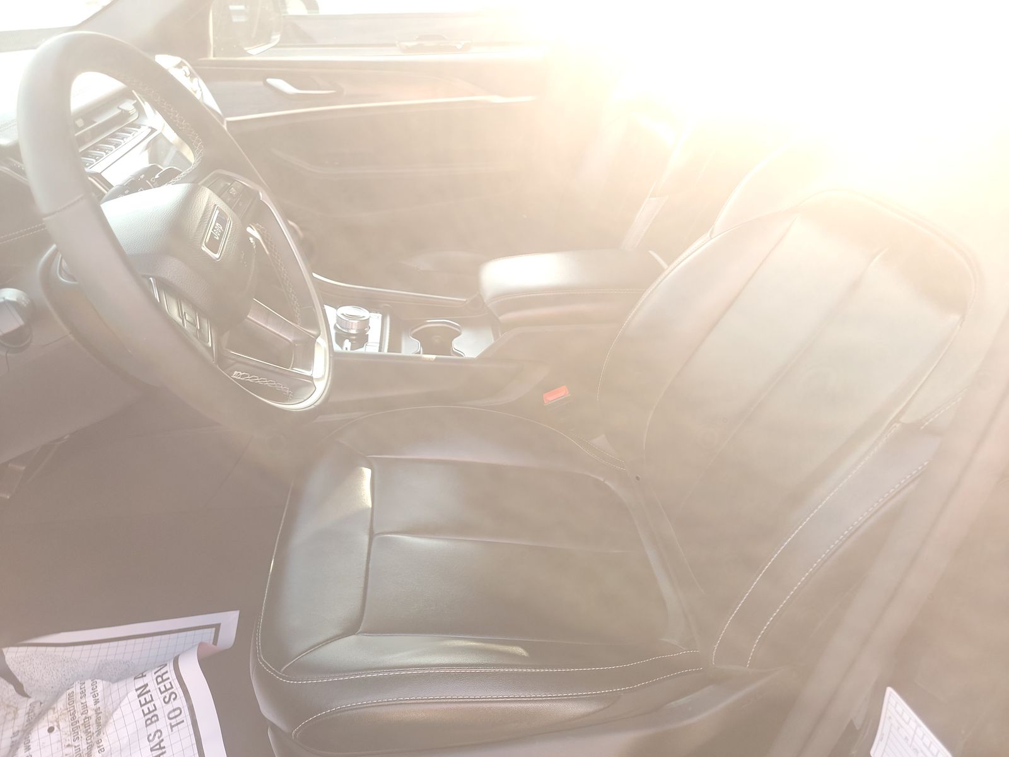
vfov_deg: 56.8
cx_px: 504
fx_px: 700
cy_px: 378
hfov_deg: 71.6
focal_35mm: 24
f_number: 1.8
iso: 140
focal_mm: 6.7
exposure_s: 1/59
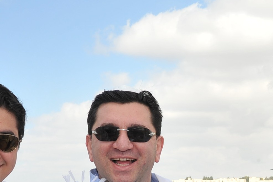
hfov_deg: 19.9
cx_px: 259
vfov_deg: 13.1
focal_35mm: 100
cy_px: 248
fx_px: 758
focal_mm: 31
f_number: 14
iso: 500
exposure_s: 1/250
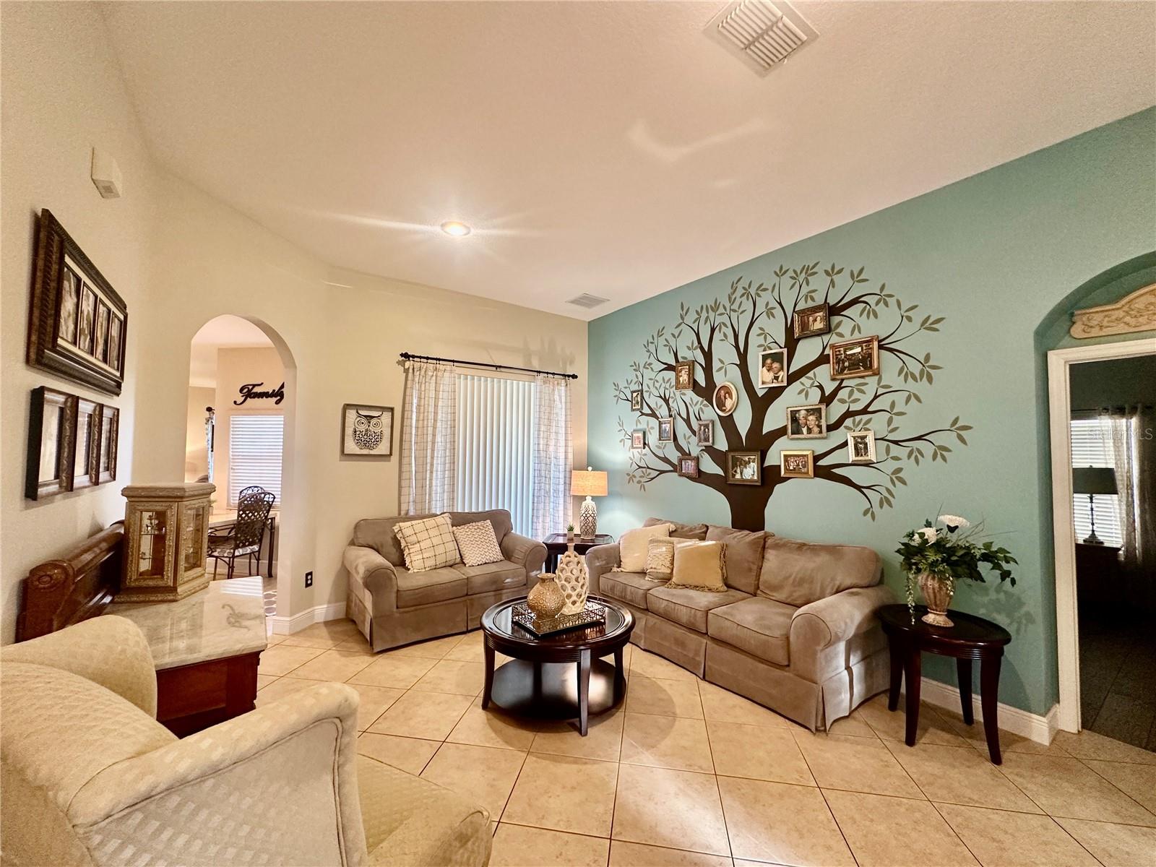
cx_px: 578
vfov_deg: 85.7
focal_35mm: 14
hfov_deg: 102.1
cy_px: 434
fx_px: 468
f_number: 2.2
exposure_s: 1/60
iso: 250
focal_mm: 2.22
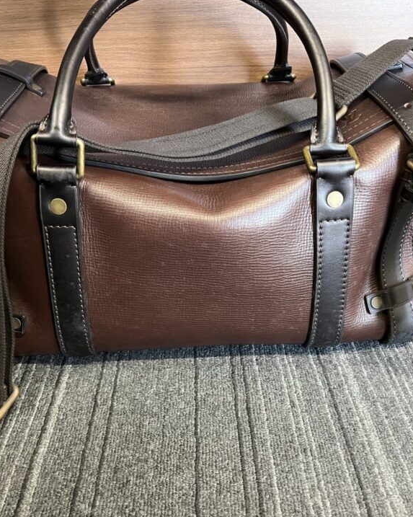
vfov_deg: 52.9
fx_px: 520
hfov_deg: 43.3
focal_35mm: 34
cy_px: 258
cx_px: 192
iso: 500
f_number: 1.6
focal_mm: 5.1
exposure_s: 1/44
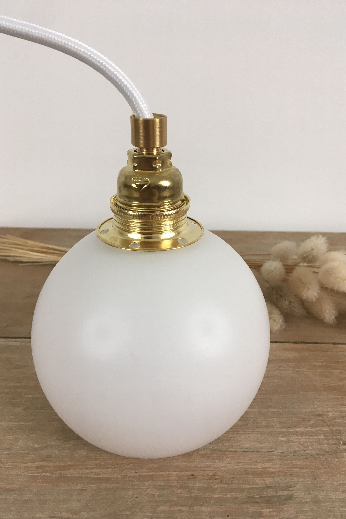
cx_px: 188
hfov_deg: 42.3
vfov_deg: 60.3
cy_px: 264
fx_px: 447
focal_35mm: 31
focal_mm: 4.15
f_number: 2.2
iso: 32
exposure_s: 1/33
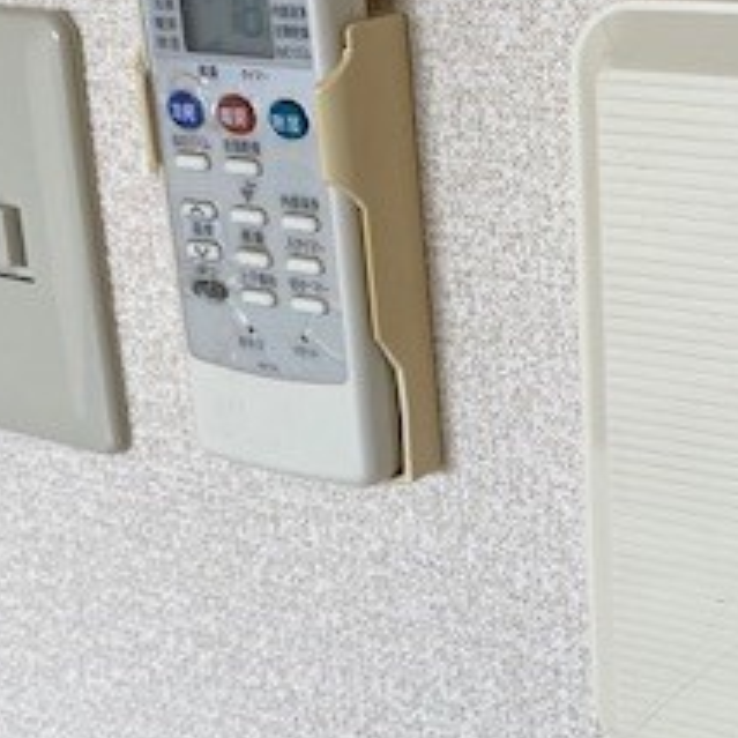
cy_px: 392
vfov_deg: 25.0
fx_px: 1664
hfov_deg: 24.3
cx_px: 669
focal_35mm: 69
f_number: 1.8
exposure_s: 1/126
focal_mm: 4.25
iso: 32
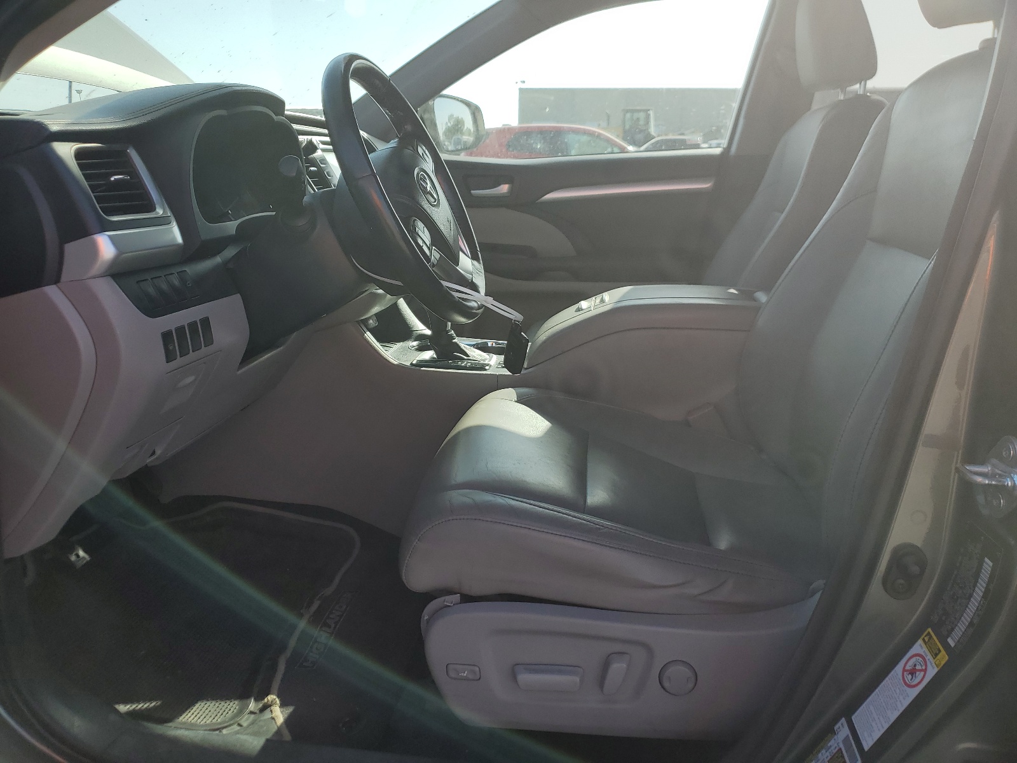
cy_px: 382
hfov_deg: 67.3
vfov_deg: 53.1
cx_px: 508
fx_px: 764
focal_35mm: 26
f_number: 1.5
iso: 50
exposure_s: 1/1250
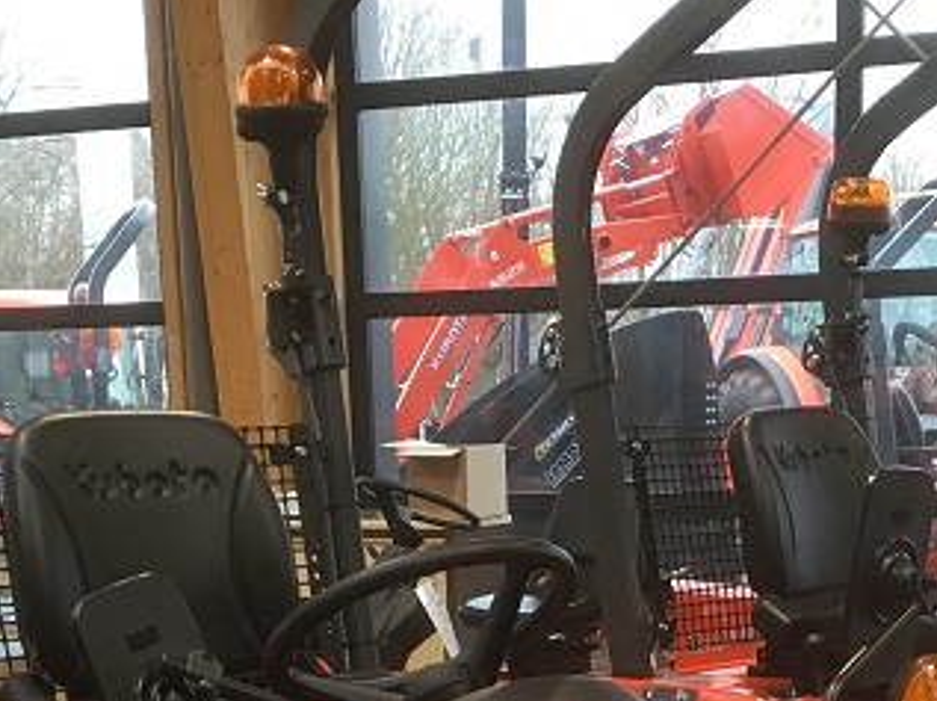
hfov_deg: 22.5
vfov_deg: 15.6
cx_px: 550
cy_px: 1044
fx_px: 2352
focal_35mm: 87
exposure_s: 1/33
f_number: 2.2
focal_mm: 4.15
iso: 64
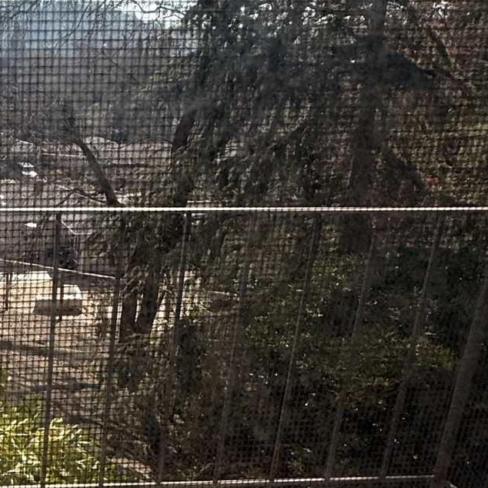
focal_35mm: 45
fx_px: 718
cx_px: -59
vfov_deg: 37.3
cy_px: 306
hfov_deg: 32.6
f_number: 2.2
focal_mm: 2.22
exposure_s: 1/830
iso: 50
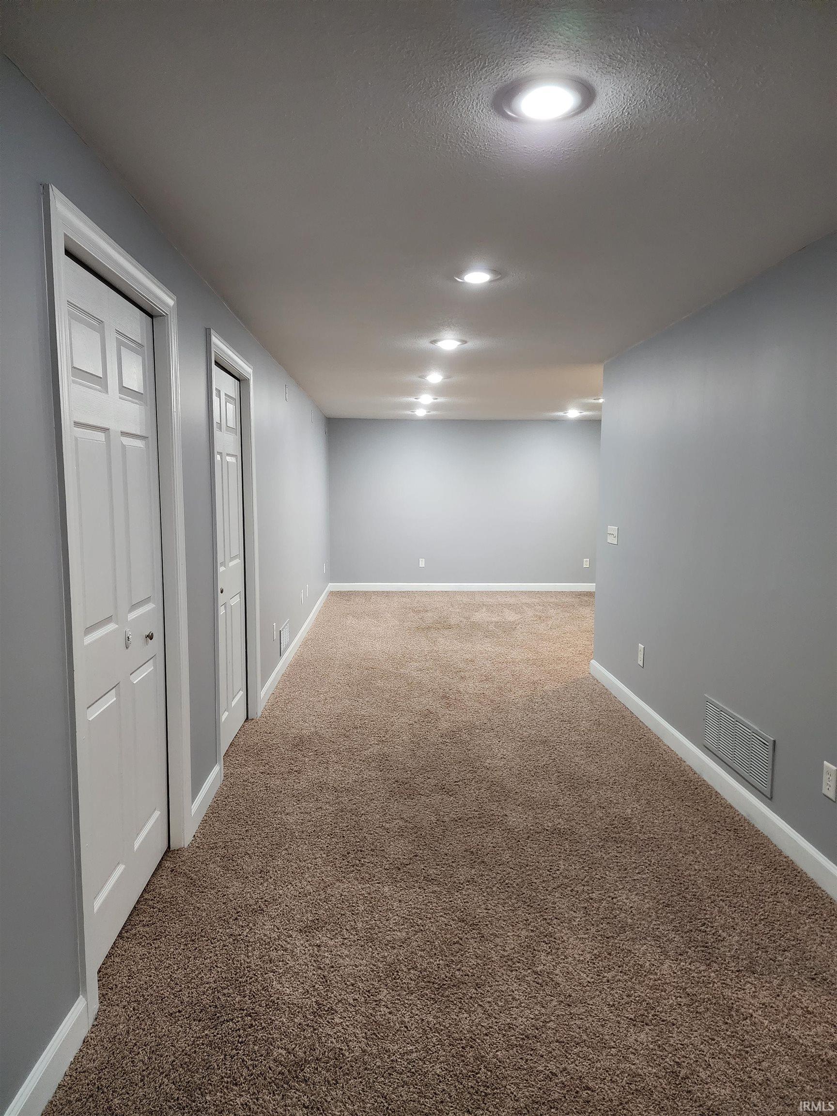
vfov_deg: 73.9
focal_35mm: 23
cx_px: 418
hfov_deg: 58.9
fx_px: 742
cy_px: 558
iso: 640
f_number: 1.8
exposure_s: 1/40
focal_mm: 6.4
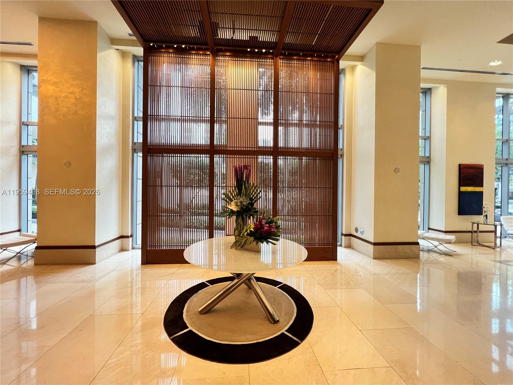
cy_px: 192
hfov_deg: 106.2
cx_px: 256
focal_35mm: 13
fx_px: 193
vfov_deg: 89.9
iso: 320
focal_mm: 1.57
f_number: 1.8
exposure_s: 1/60
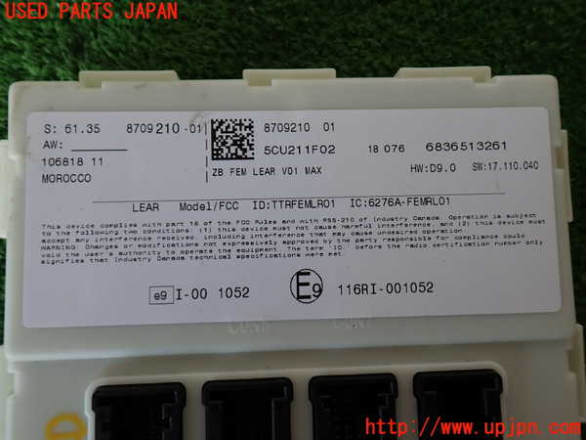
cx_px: 293
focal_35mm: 30
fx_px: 508
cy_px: 220
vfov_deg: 46.8
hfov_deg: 60.0
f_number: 2.3
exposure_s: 1/60
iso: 125
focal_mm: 5.4
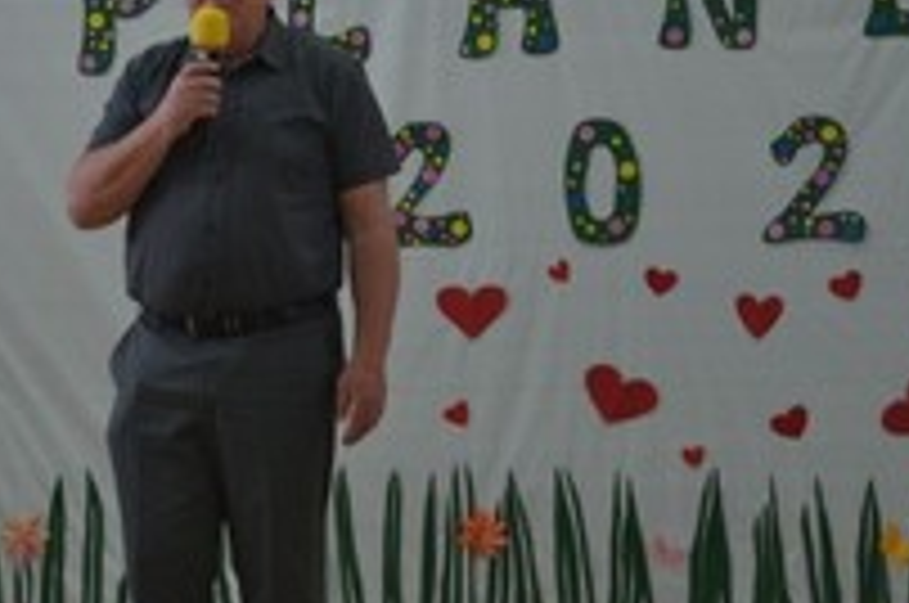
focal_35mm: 184
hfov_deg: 11.1
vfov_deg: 7.4
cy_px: 4
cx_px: 184
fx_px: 4641
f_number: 5.6
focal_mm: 55
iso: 400
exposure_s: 1/30
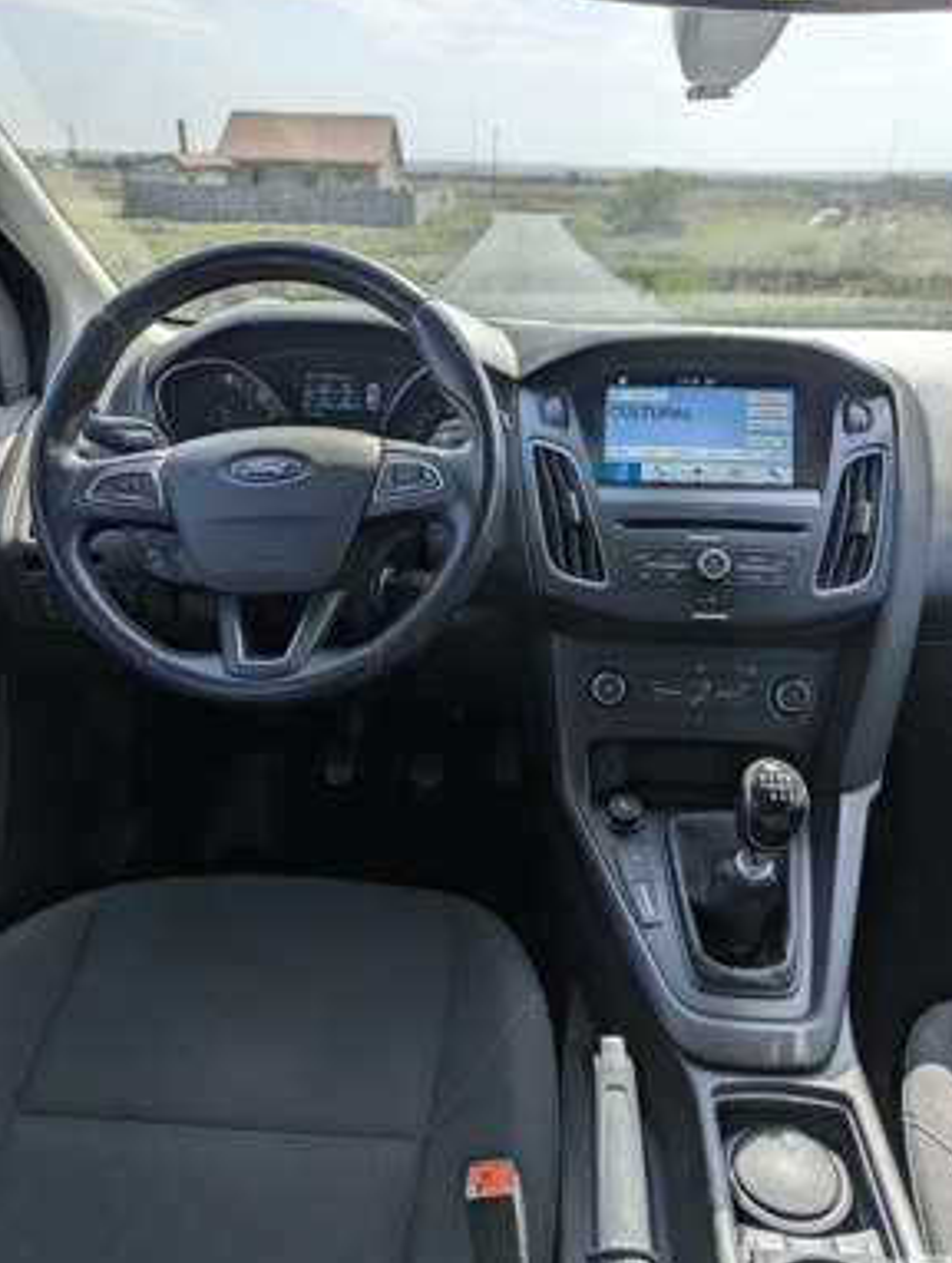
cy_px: 618
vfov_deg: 69.3
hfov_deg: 55.0
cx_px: 489
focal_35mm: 25
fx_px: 914
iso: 36
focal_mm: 6.81
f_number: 1.85
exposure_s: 1/1230
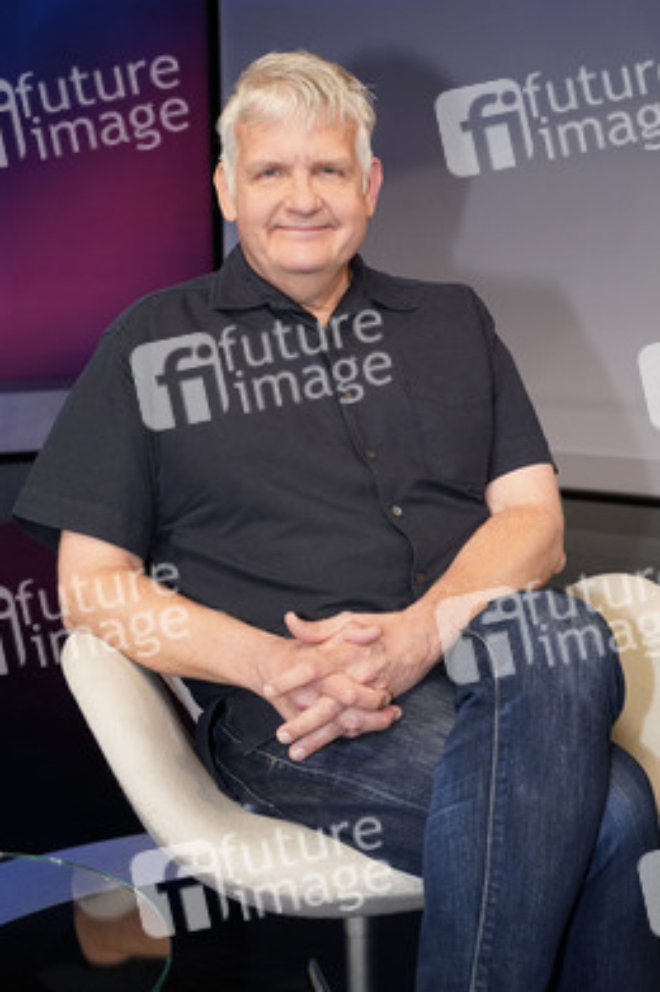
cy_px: 497
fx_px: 1240
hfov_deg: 29.8
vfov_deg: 43.6
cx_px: 335
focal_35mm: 45
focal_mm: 44
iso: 2000
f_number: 5.6
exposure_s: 1/125
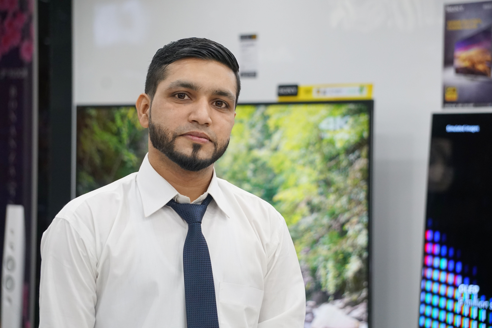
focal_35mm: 132
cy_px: 164
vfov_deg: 10.4
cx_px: 246
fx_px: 1804
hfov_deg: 15.5
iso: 1600
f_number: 5
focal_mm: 88
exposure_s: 1/160
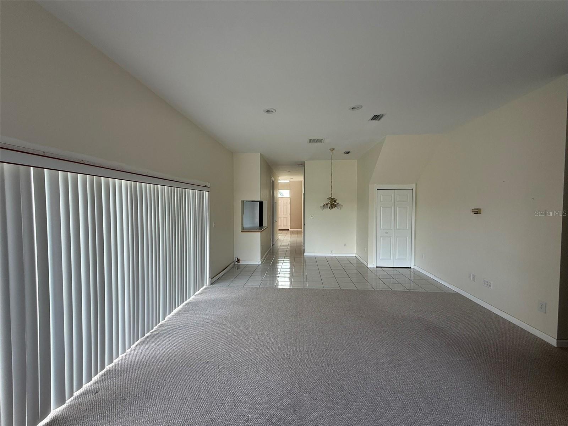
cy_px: 213
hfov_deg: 102.1
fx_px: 230
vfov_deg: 85.7
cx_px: 284
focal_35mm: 14
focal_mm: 2.22
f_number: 2.2
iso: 80
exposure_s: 1/99
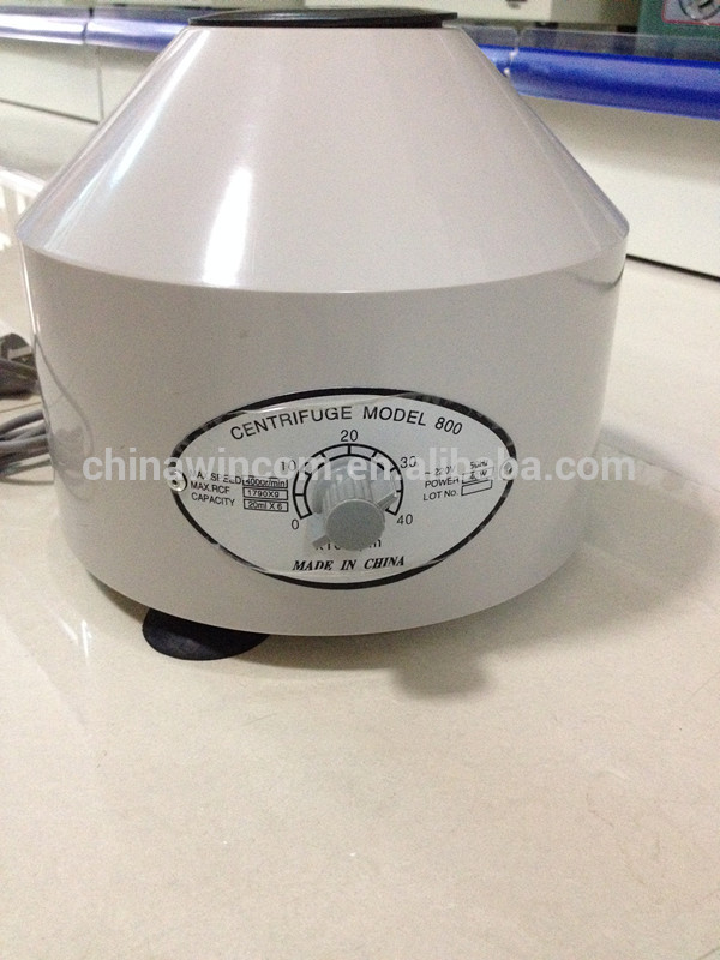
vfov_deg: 52.6
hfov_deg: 40.7
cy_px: 480
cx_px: 360
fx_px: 971
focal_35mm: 35
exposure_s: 1/17
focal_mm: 4.28
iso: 500
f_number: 2.4
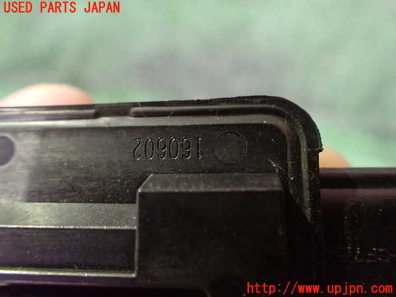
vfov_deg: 46.8
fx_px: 343
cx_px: 198
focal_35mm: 30
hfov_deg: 60.0
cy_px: 148
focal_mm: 5.4
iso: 1250
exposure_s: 1/30
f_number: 2.3
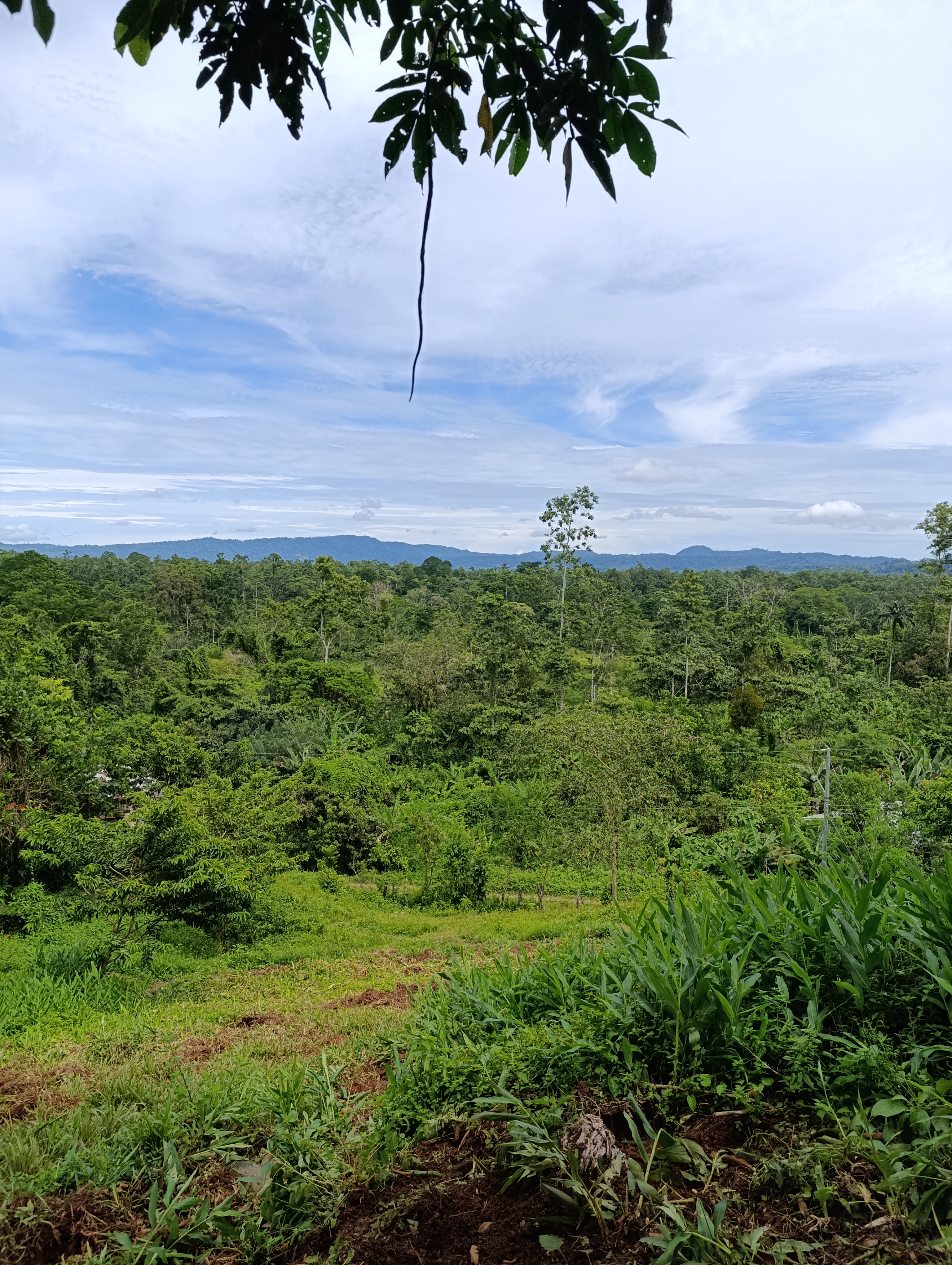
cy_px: 632
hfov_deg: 59.0
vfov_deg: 73.8
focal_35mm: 23
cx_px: 476
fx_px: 841
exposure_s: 1/784
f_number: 1.6
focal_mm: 6.14
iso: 50
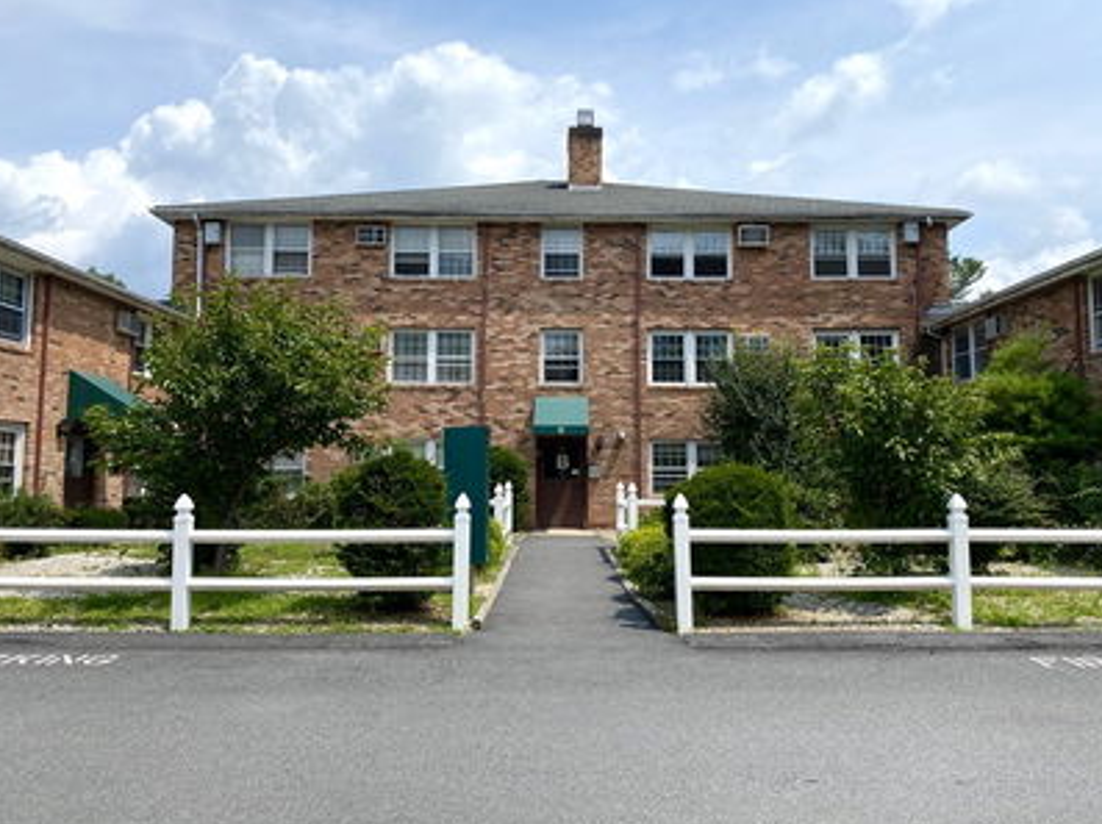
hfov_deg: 63.5
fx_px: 891
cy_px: 394
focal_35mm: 28
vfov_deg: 49.7
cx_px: 568
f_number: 1.8
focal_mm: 4.25
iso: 32
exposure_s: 1/4115
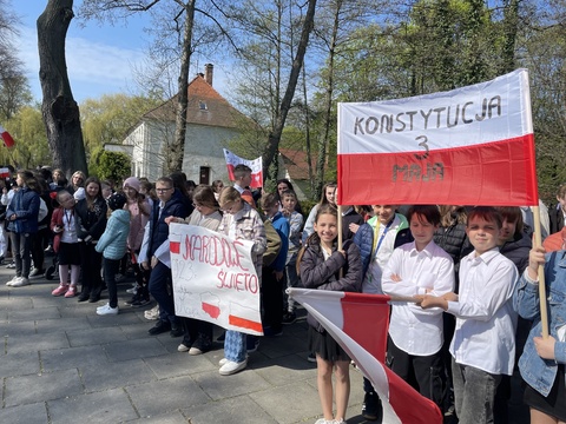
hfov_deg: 67.3
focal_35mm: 26
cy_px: 212
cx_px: 283
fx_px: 425
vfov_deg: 53.1
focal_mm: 4.2
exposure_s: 1/2959
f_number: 1.6
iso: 32
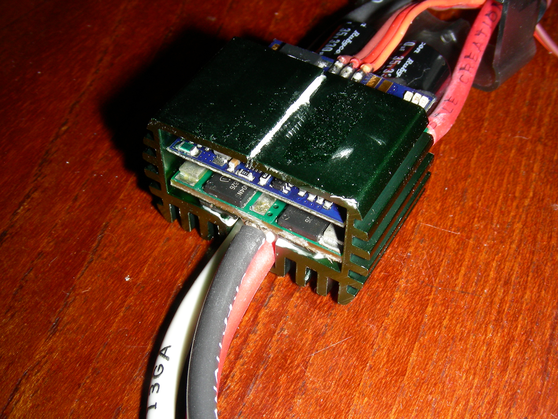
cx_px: 279
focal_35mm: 53
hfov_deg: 36.2
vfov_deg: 27.5
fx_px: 854
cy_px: 210
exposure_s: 1/60.1
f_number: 6.8
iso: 50
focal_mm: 8.8
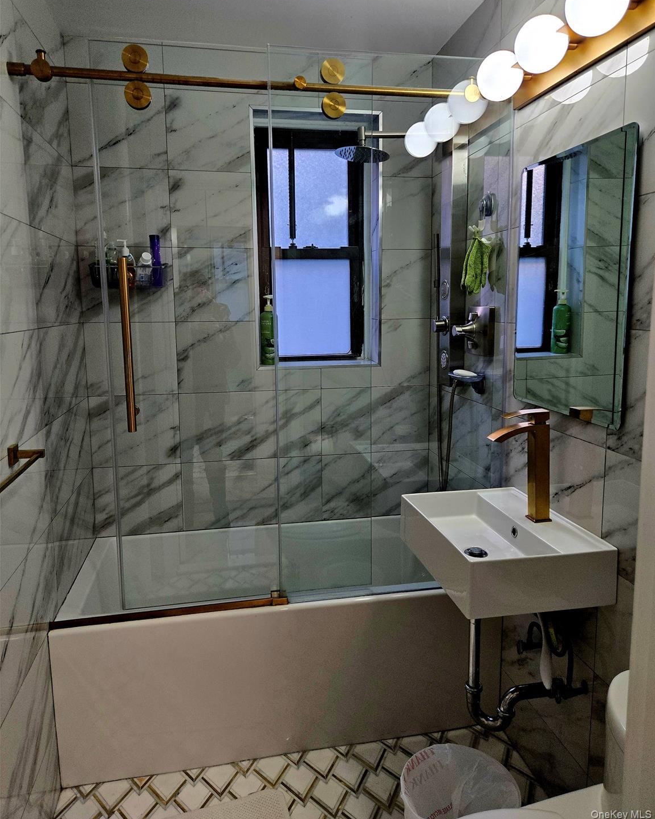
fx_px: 582
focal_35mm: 24
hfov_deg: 58.8
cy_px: 384
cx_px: 328
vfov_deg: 70.2
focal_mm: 5.4
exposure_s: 1/120
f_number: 1.8
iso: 250
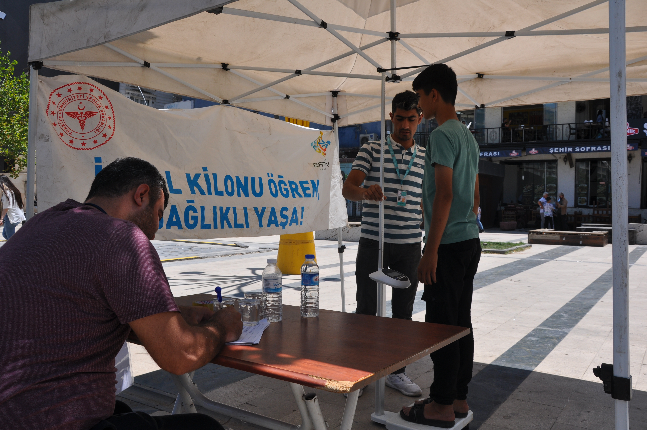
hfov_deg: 59.6
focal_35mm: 32
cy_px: 215
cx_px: 324
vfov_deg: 41.6
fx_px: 565
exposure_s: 1/400
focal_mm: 21
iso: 200
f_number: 10
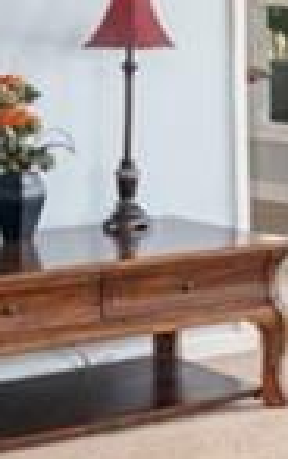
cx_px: 576
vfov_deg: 13.3
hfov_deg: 8.1
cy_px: -9
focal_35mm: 155
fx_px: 1945
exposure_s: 1/15
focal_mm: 14
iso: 400
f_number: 8
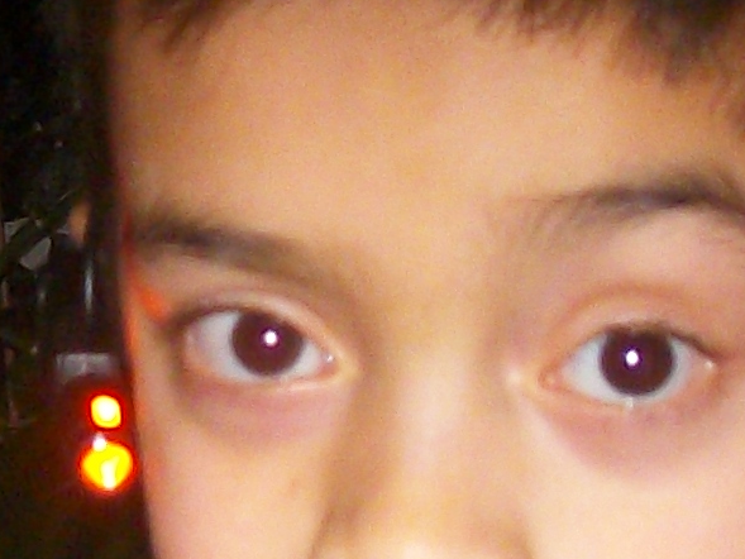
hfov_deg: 6.9
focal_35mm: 285
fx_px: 6135
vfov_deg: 5.2
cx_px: 207
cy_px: 168
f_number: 3.2
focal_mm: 7.1
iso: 181
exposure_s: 1/50.3
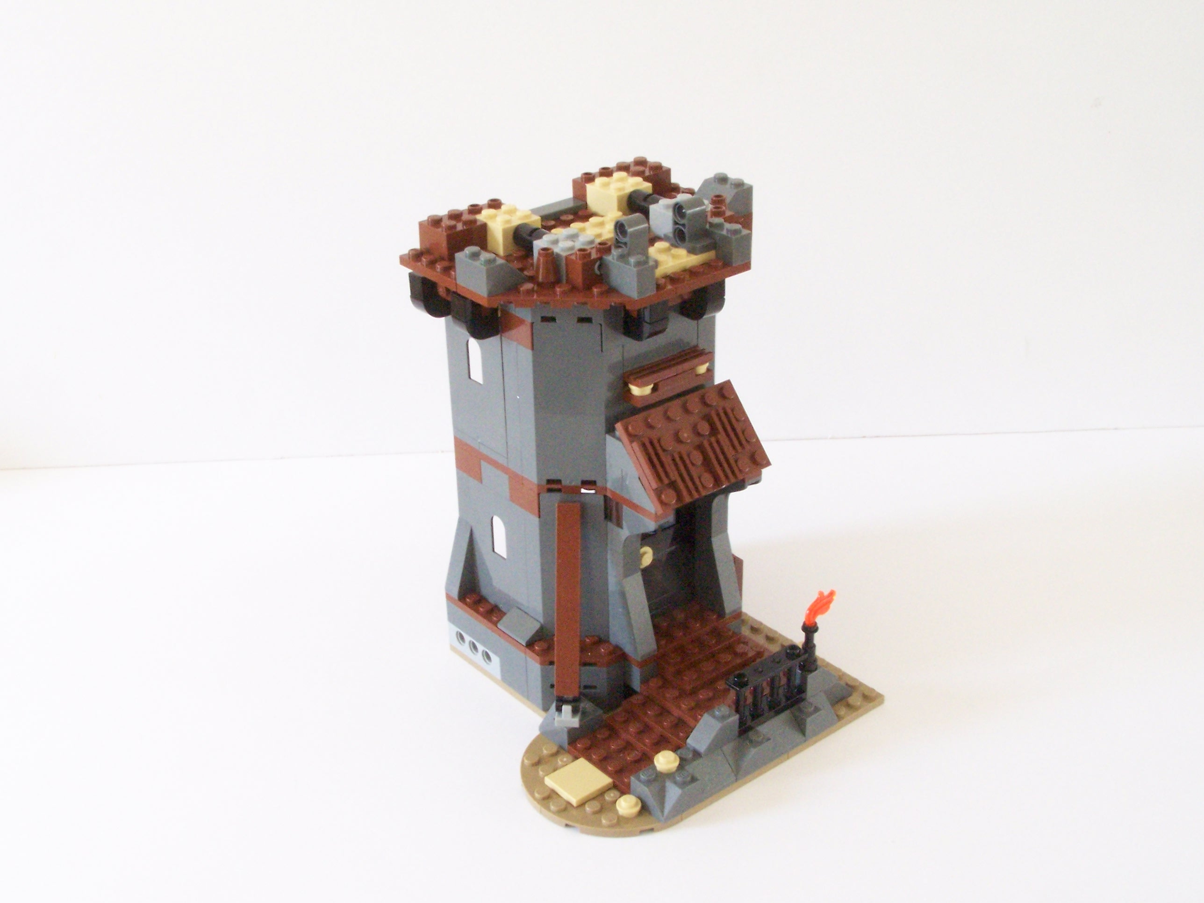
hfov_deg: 37.5
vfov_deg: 28.6
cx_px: 602
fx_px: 1774
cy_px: 452
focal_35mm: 51
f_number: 8
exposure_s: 1/10
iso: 400
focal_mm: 8.5
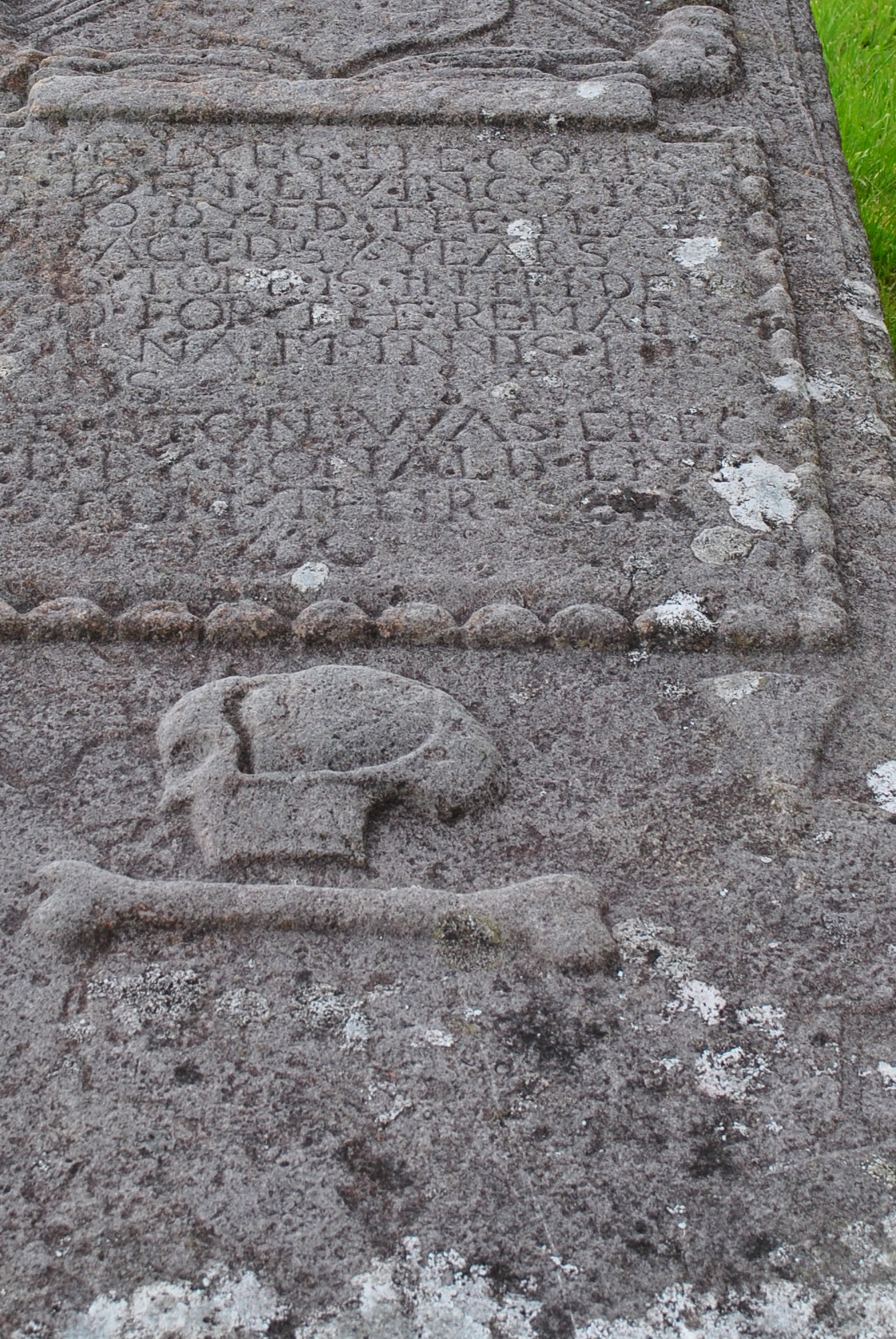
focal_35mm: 87
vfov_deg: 23.1
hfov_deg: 15.7
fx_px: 3238
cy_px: 326
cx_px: 319
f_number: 8
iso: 200
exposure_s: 1/100
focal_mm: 30
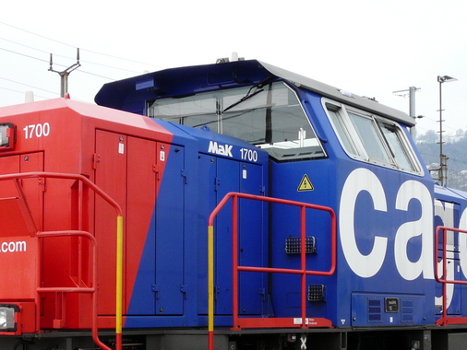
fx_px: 1039
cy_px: 275
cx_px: 226
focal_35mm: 77
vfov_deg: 19.0
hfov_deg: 25.3
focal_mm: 6.4
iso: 100
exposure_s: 1/200
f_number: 4.5
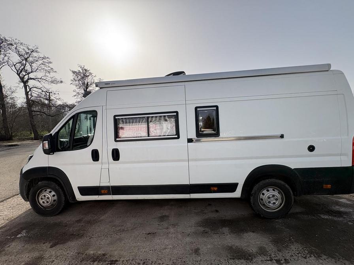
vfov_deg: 85.7
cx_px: 177
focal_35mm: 14
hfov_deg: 102.1
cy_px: 132
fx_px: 143
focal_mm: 2.22
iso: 40
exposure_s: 1/1567
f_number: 2.2
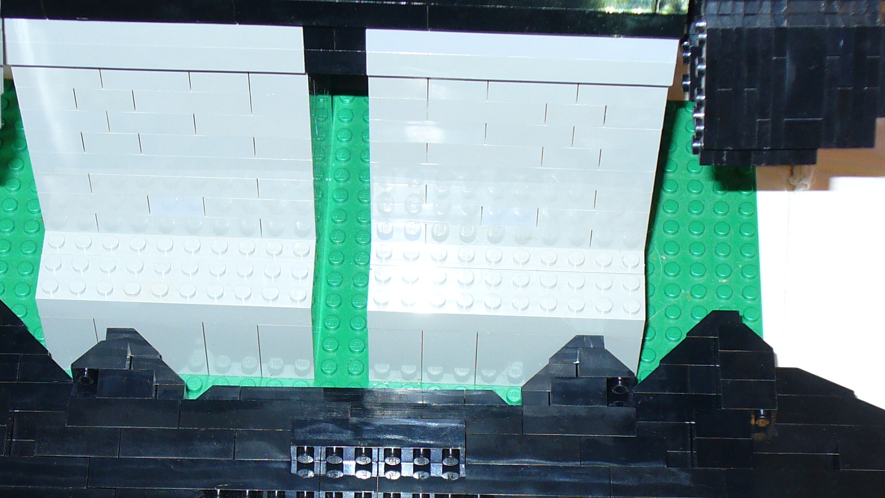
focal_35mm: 99
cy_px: 376
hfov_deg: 21.6
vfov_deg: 12.2
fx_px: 2323
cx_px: 404
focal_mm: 8.9
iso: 80
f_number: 3.1
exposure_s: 1/30
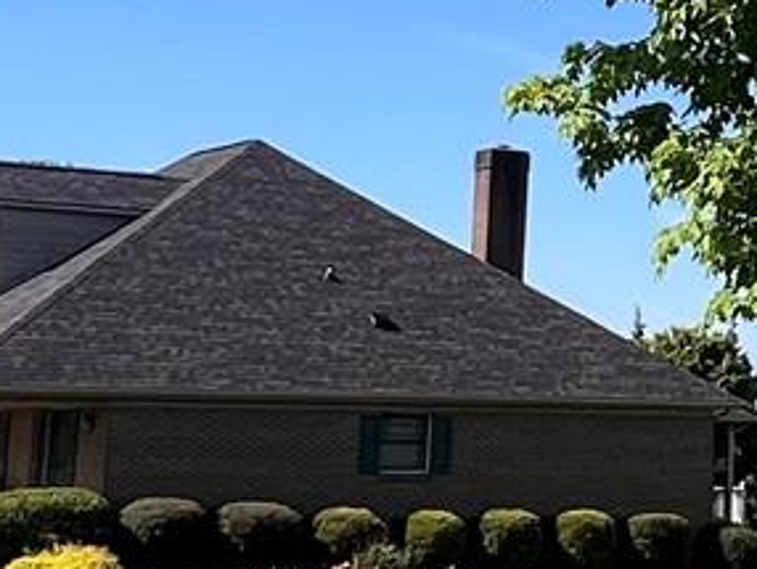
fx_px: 2035
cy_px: -32
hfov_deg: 19.6
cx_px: 942
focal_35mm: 93
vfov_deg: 15.6
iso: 32
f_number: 1.8
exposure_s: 1/1054
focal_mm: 1.57
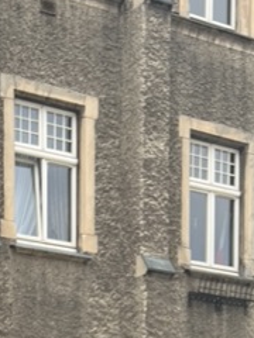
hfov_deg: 13.2
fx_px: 1086
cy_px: 597
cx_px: 9
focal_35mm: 111
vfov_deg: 15.4
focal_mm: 5.7
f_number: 1.5
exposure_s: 1/243
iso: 40
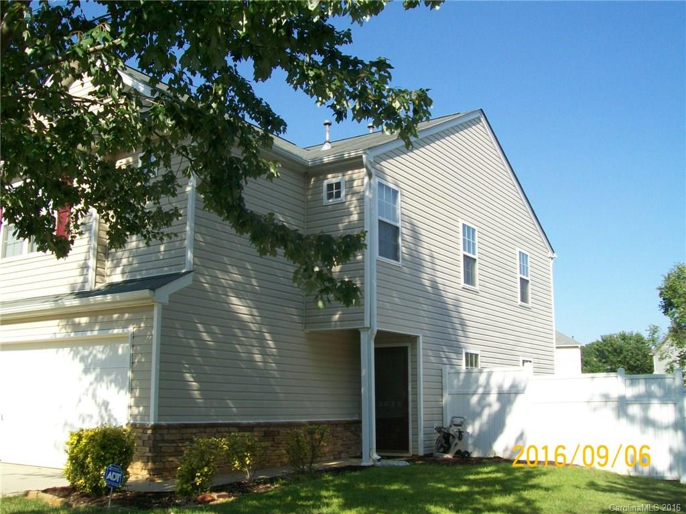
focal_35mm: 36
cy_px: 257
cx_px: 343
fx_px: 713
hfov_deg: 51.4
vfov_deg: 39.7
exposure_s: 1/320
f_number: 4.8
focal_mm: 6
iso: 64
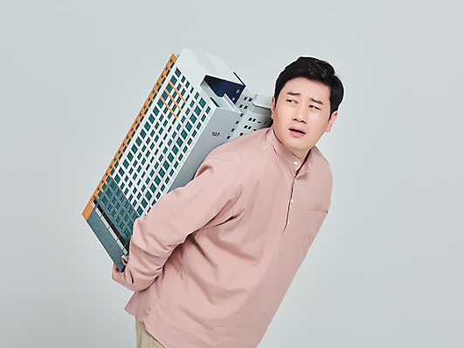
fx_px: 1609
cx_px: 261
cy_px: 173
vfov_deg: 12.3
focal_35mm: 120
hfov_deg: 16.4
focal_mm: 110
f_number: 13
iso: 100
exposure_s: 1/125
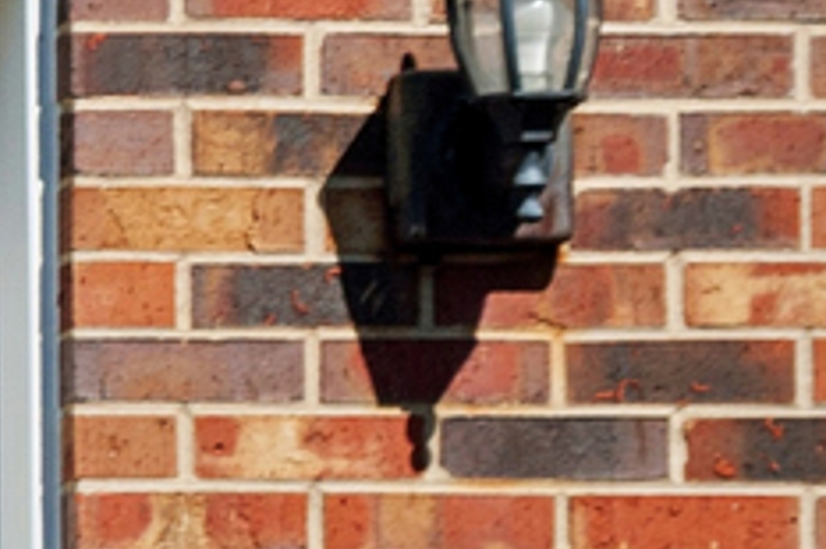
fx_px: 7360
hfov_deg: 5.9
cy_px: 705
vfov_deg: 4.3
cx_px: -1735
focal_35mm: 321
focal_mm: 46
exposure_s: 1/1250
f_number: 8
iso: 320
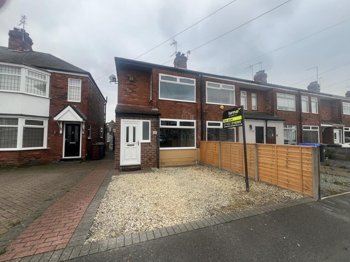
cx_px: 175
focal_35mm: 13
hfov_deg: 106.2
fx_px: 131
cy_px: 131
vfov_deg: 89.9
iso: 32
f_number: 1.8
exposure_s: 1/144
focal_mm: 1.57
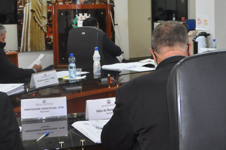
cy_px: 32
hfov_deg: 27.8
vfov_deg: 18.7
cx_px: 162
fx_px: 451
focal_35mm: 72
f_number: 3.8
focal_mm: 24
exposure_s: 1/80
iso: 800
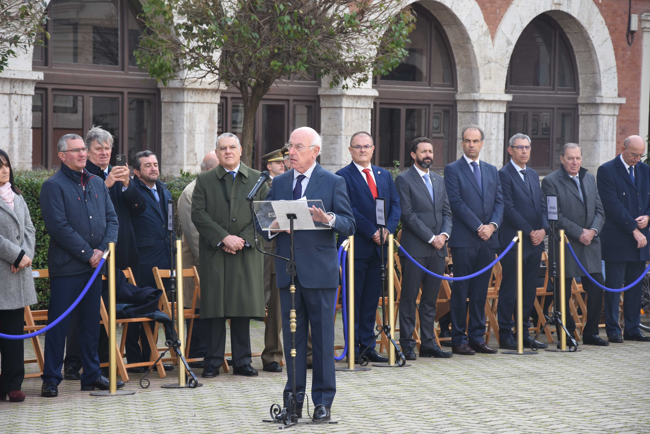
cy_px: 217
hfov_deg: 15.2
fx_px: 2437
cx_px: 325
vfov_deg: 10.2
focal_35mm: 135
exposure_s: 1/250
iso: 250
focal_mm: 90
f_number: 5.6
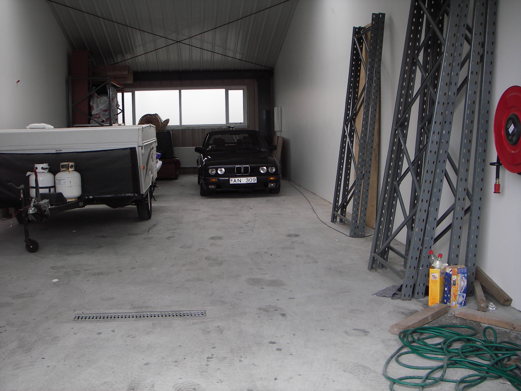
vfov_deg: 37.7
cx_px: 260
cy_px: 196
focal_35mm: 38
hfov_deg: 49.0
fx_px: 572
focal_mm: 6.3
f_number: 3.3
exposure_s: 1/30
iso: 50
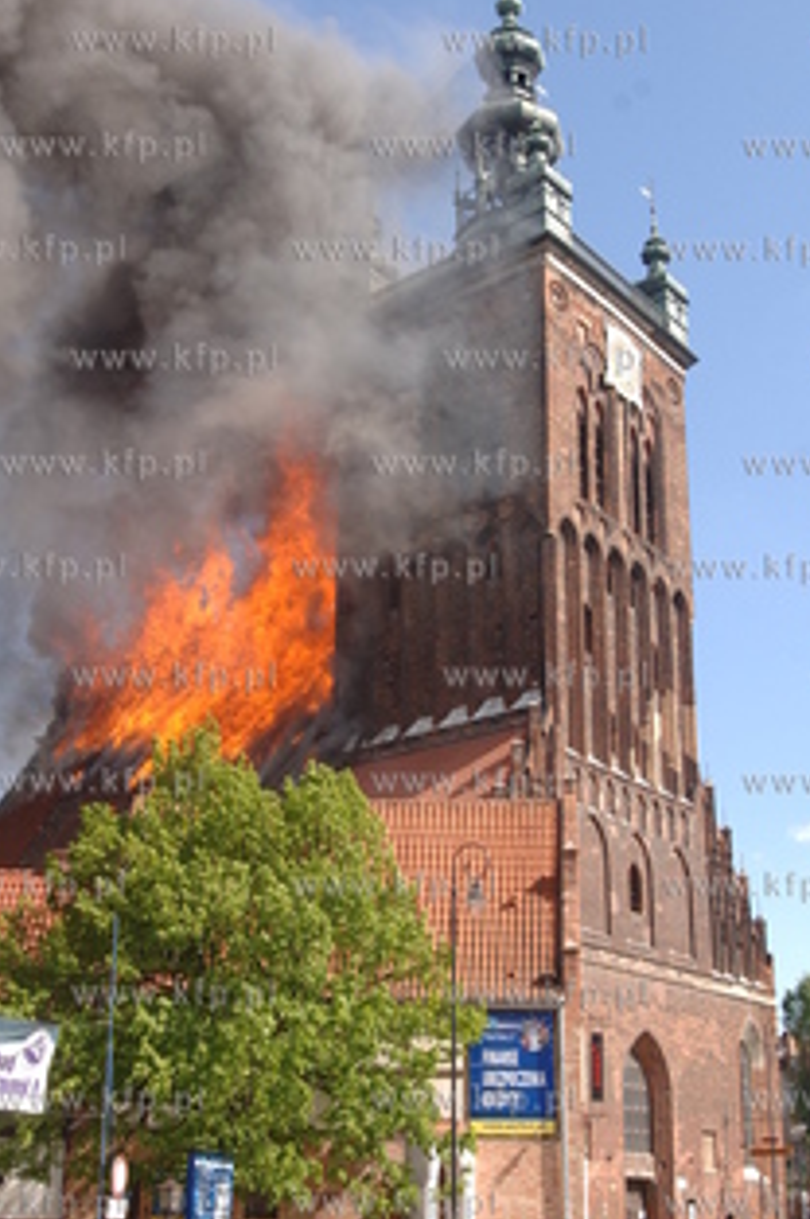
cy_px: 670
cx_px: 421
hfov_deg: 29.2
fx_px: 1556
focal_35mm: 46
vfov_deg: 42.7
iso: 400
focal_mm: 24
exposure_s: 1/400
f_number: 8
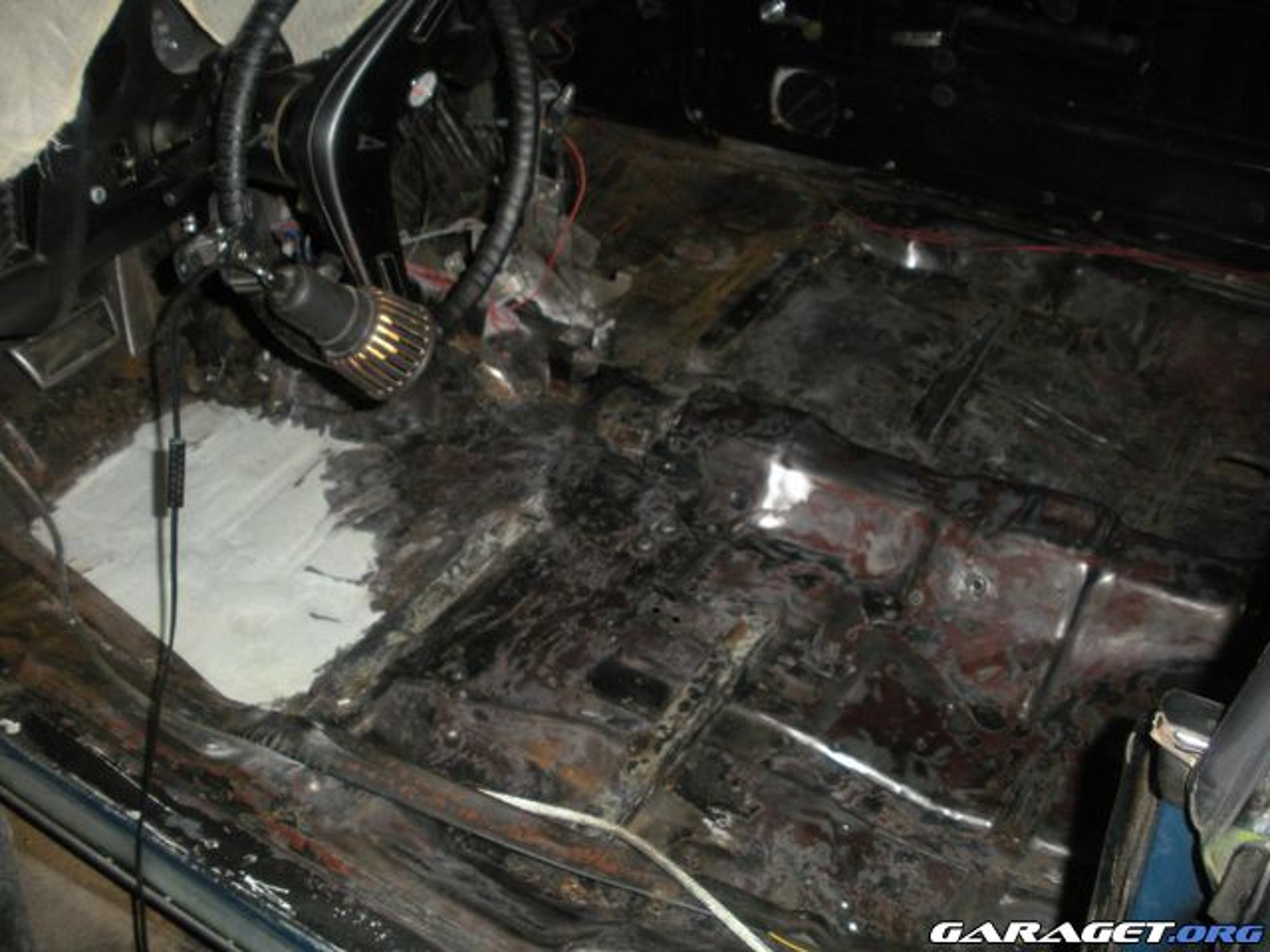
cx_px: 635
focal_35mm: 36
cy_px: 476
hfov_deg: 51.4
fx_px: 1321
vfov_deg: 39.7
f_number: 3.5
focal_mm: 6.3
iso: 200
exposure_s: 1/60
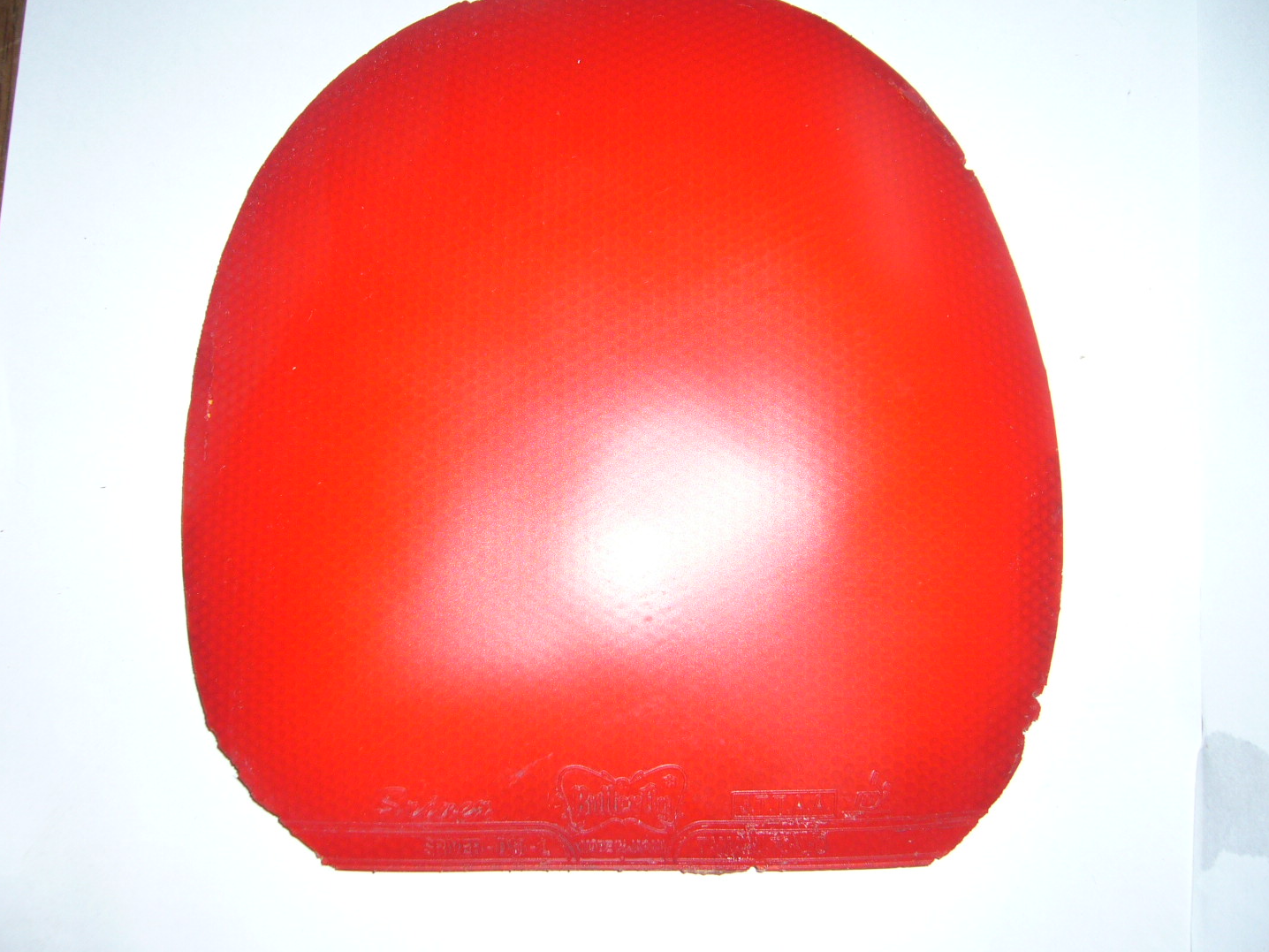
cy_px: 478
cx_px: 600
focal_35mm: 39
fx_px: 1430
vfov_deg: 36.8
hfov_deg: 47.8
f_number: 2.8
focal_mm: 5.8
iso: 80
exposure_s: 1/60
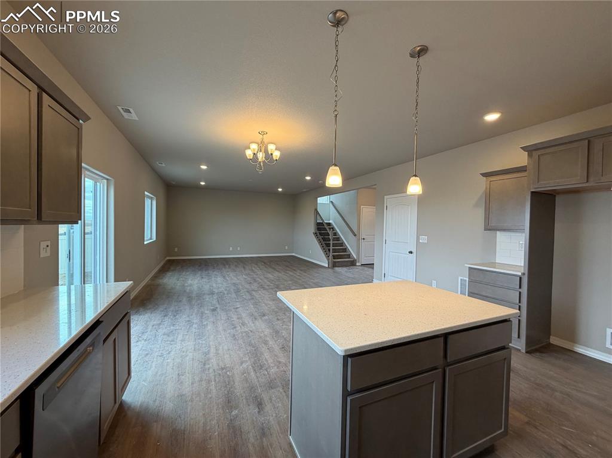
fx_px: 247
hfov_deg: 102.1
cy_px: 229
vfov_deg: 85.6
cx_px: 306
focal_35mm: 14
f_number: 2.2
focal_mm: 2.22
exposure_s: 1/120
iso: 160
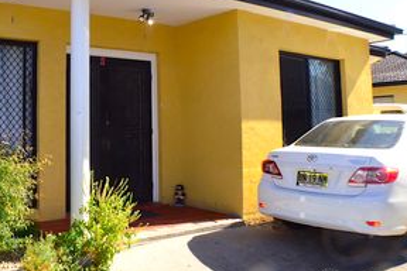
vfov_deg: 27.4
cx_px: 95
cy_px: 90
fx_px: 554
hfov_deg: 39.1
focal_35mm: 49
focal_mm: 20
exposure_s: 1/200
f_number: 25
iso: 2500
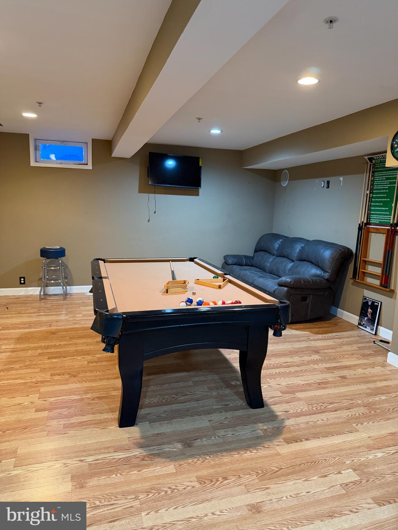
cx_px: 199
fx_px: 368
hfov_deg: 56.8
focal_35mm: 24
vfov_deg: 71.6
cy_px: 265
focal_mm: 6.76
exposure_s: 1/60
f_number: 1.78
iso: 800
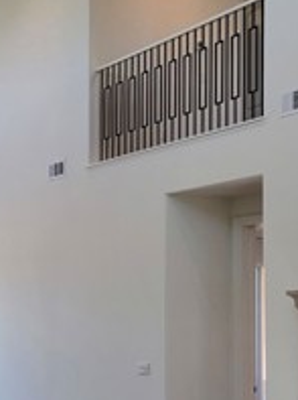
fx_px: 898
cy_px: 298
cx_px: -119
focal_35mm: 78
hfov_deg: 17.4
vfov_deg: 24.8
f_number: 1.8
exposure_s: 1/120
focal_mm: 6.7
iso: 25
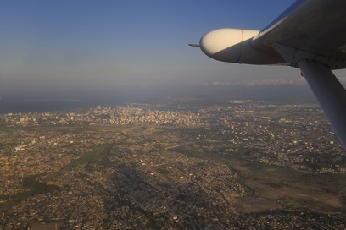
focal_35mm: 33
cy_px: 118
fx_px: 317
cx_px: 176
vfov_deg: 40.0
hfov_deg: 57.2
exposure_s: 1/500
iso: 200
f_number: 8
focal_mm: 32
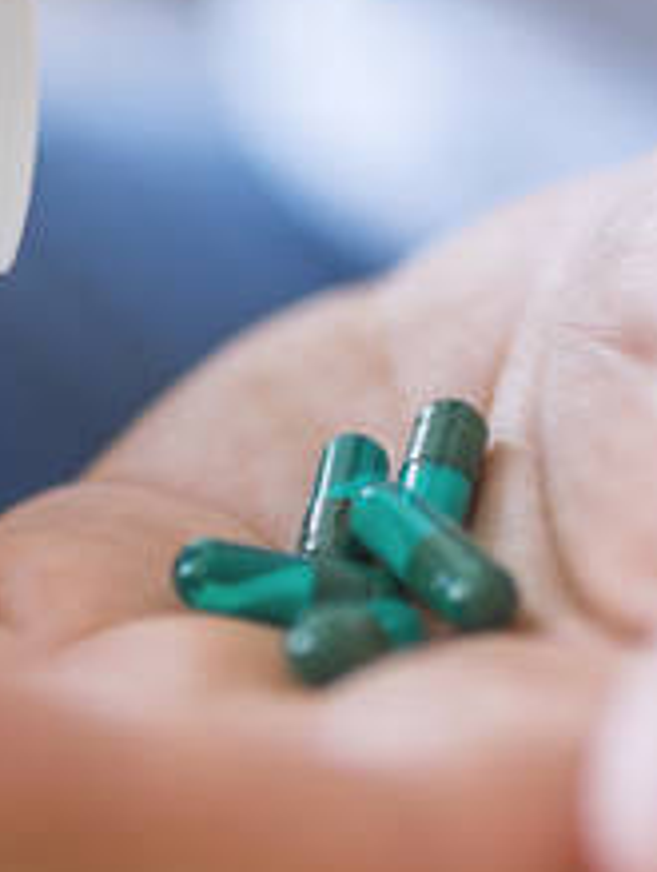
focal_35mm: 157
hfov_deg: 9.1
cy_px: 313
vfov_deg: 12.5
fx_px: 3962
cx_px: -432
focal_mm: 35
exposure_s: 1/200
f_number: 1.6
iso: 200
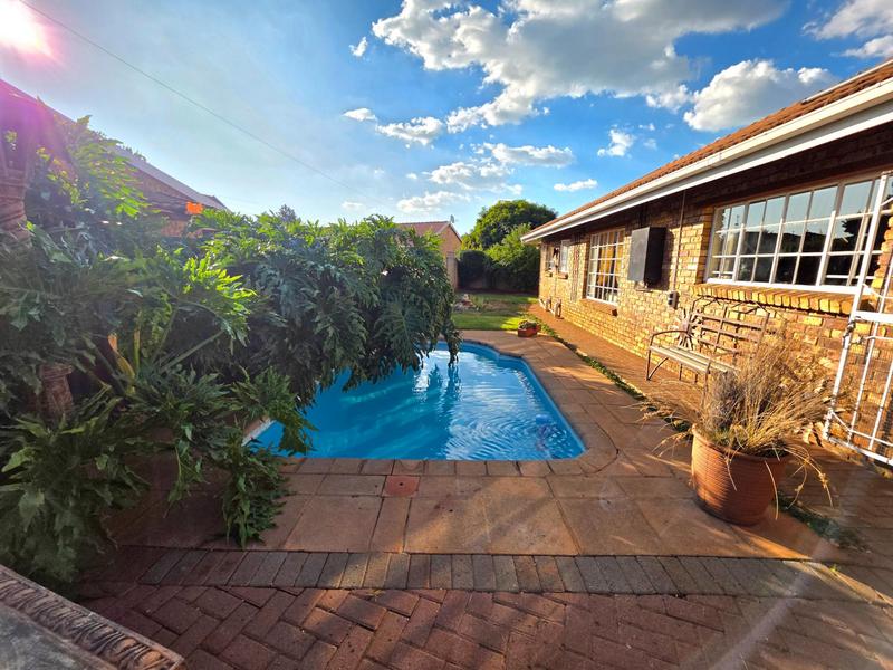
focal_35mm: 13
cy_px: 335
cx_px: 446
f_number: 1.9
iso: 40
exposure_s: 1/2500
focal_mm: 2.2
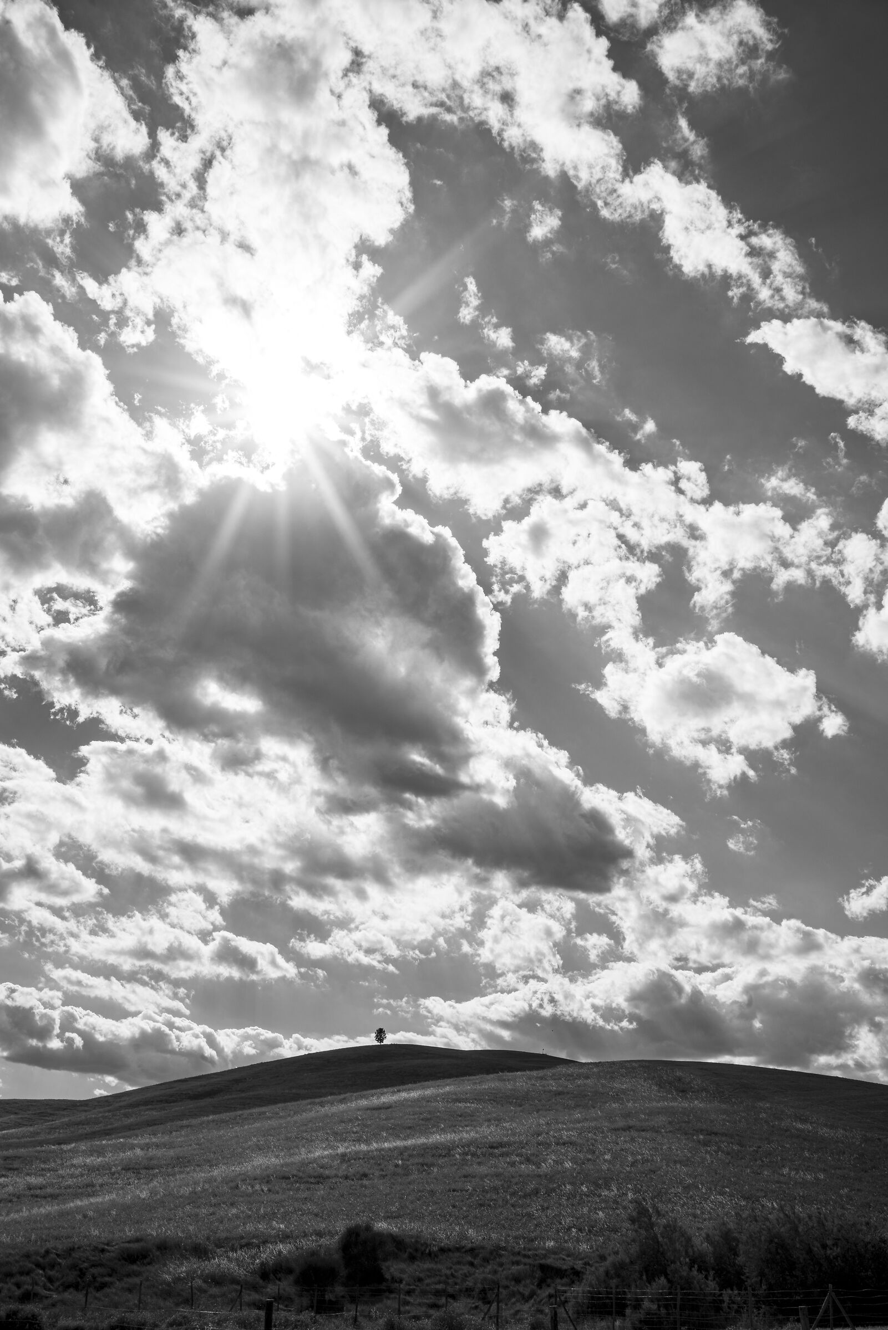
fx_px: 1294
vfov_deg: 54.4
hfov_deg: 37.9
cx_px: 444
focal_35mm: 35
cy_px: 665
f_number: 18
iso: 100
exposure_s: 1/200
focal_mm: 35
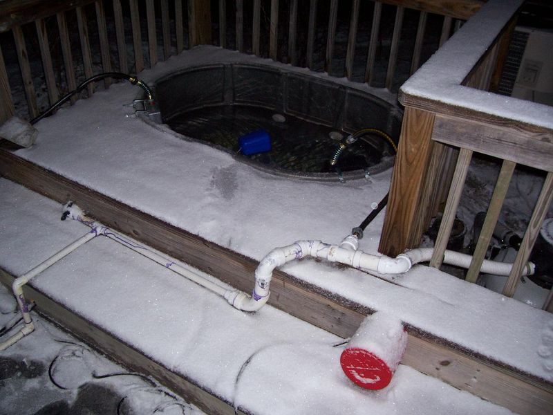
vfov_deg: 41.8
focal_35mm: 34
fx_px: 543
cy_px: 208
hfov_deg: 54.0
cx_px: 276
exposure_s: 1/112
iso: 140
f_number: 2.7
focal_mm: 5.6
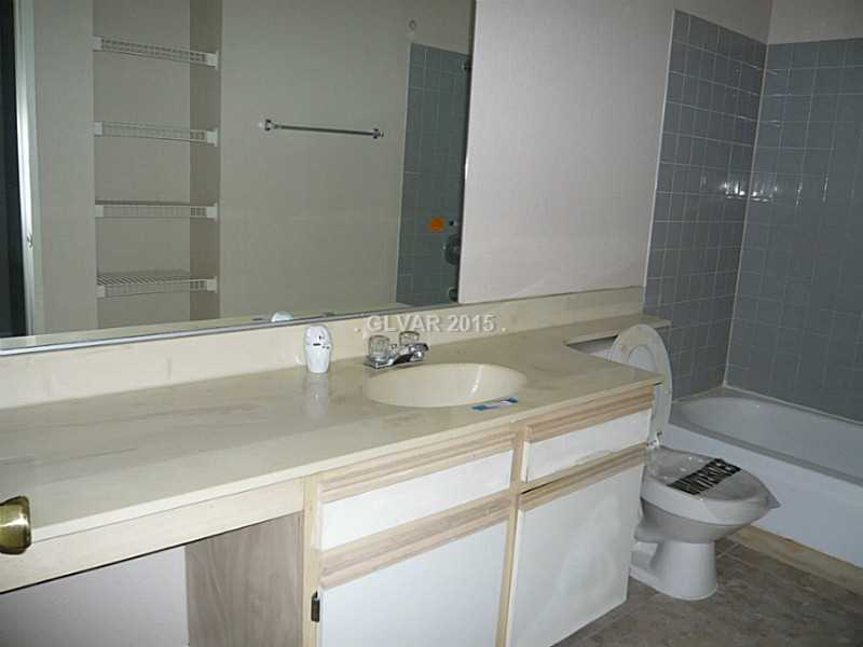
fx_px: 698
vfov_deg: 49.7
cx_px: 432
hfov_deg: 63.4
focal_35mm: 28
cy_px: 324
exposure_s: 1/30
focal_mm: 4.6
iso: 125
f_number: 2.8
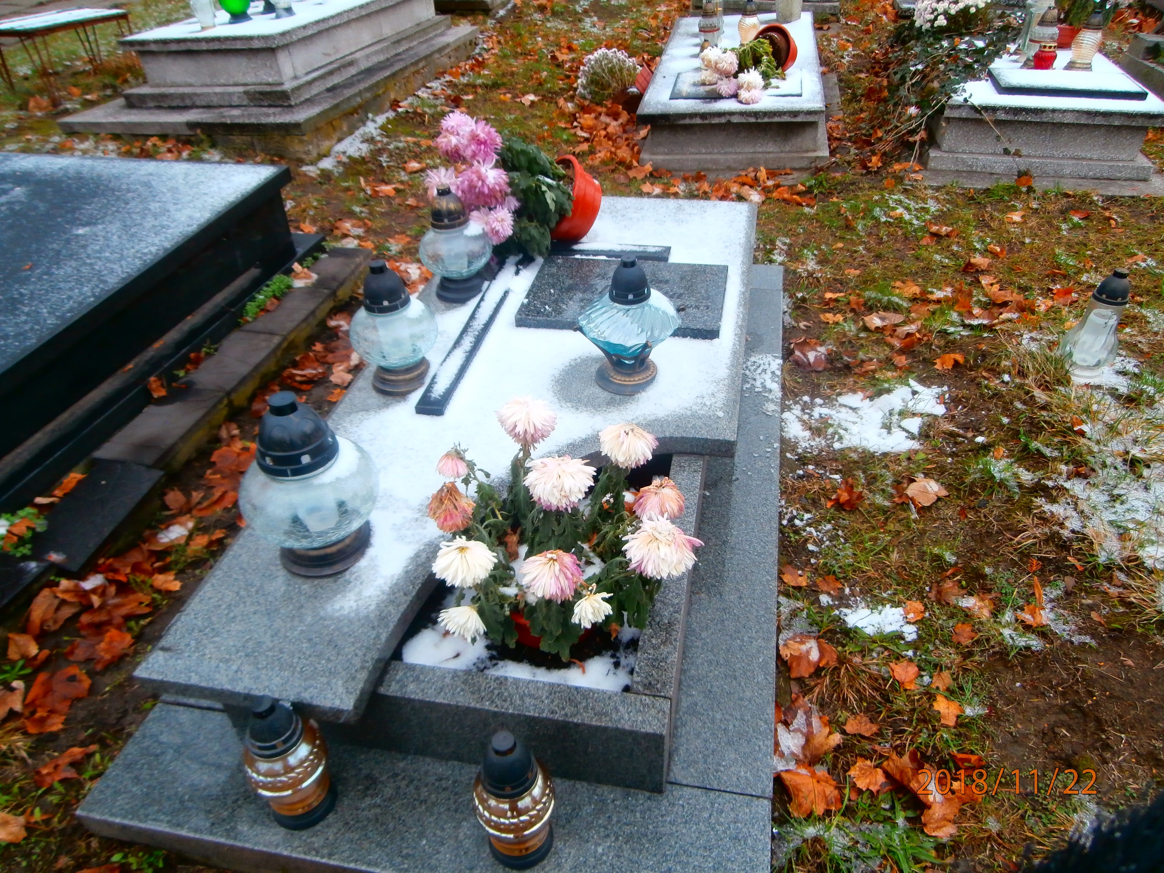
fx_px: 807
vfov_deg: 56.8
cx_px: 582
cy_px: 436
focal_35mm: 24
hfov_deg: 71.6
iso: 100
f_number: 3
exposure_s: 1/60
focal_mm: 4.2
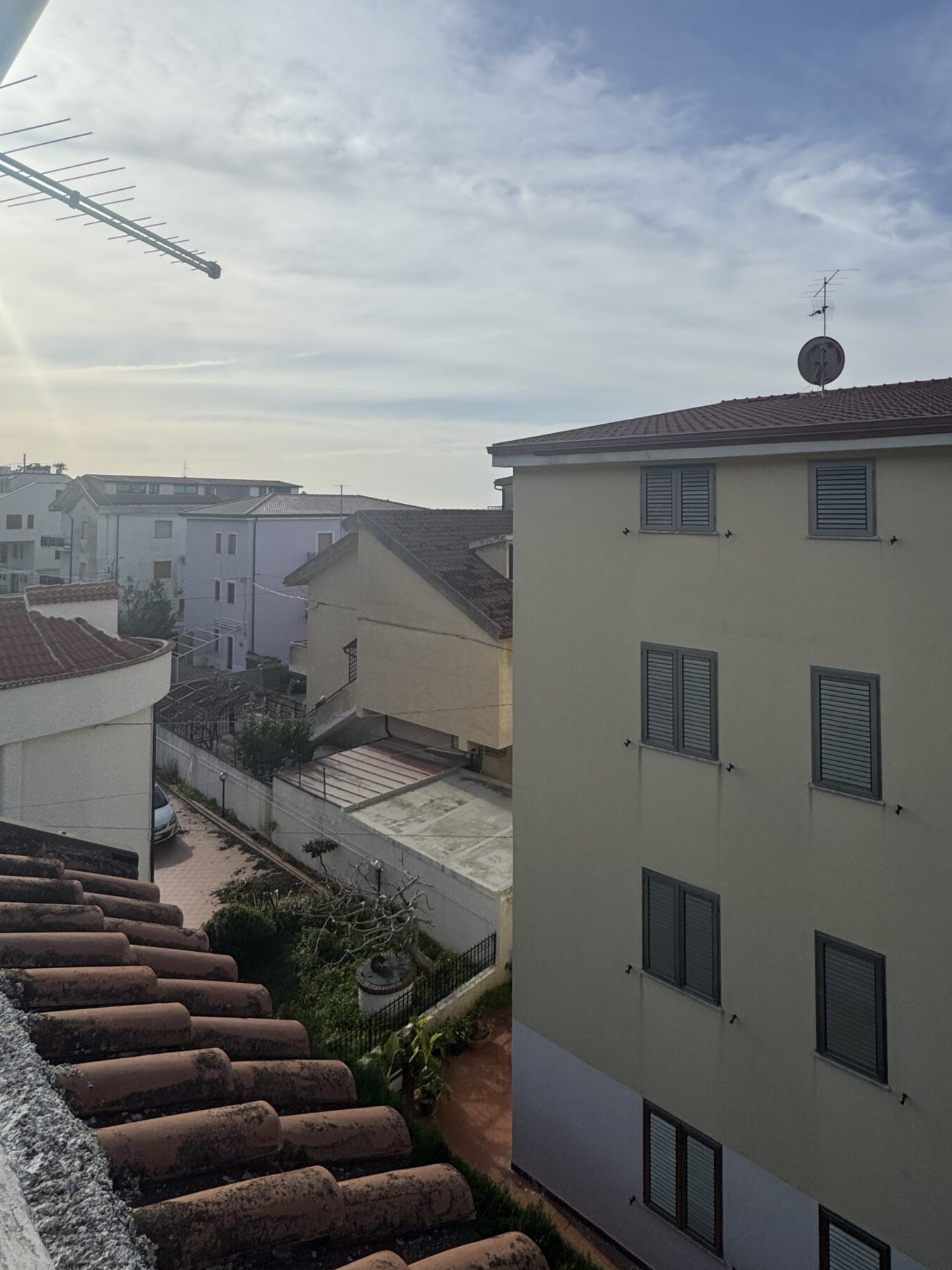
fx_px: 733
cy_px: 478
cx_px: 525
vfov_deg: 80.3
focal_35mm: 20
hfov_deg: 65.8
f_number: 2.2
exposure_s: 1/4132
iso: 50
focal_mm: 2.22
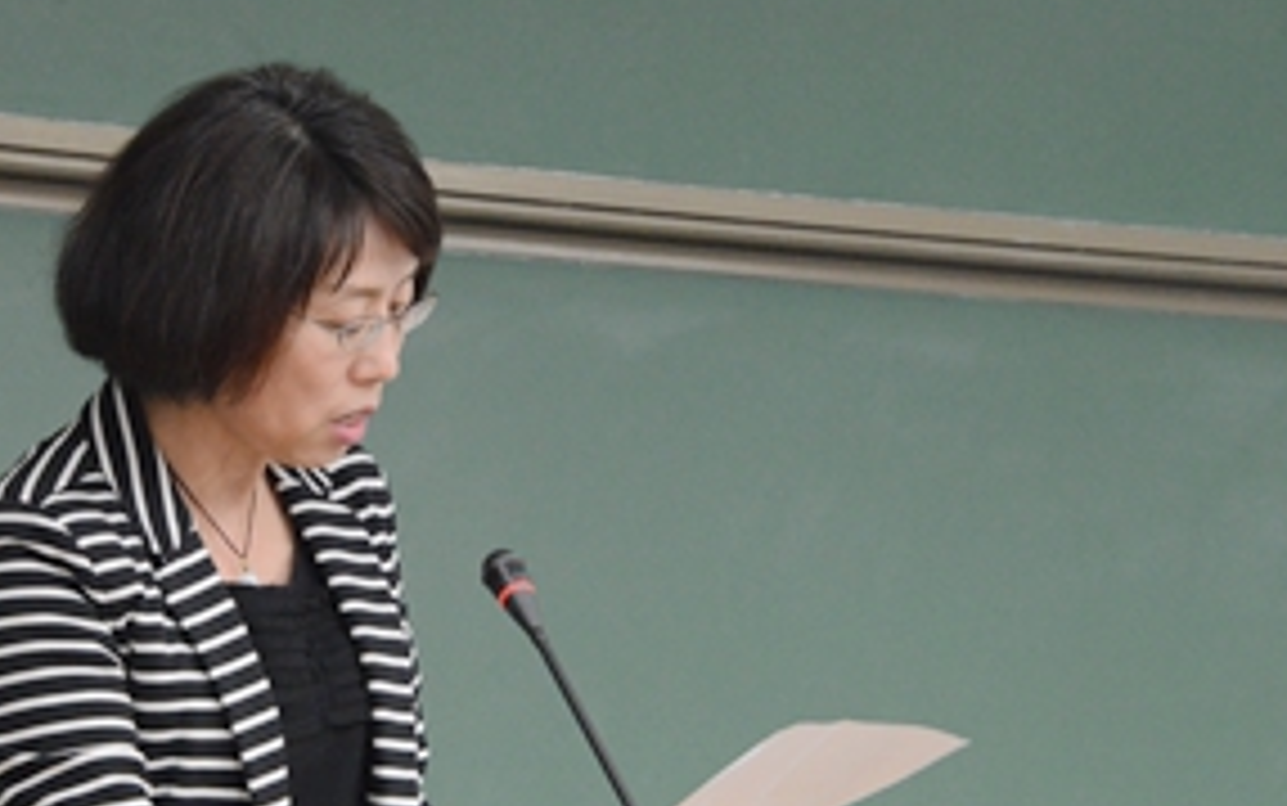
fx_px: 6526
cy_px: 558
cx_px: 288
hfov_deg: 11.2
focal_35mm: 186
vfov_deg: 7.1
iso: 6400
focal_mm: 116
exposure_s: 1/15
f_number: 11
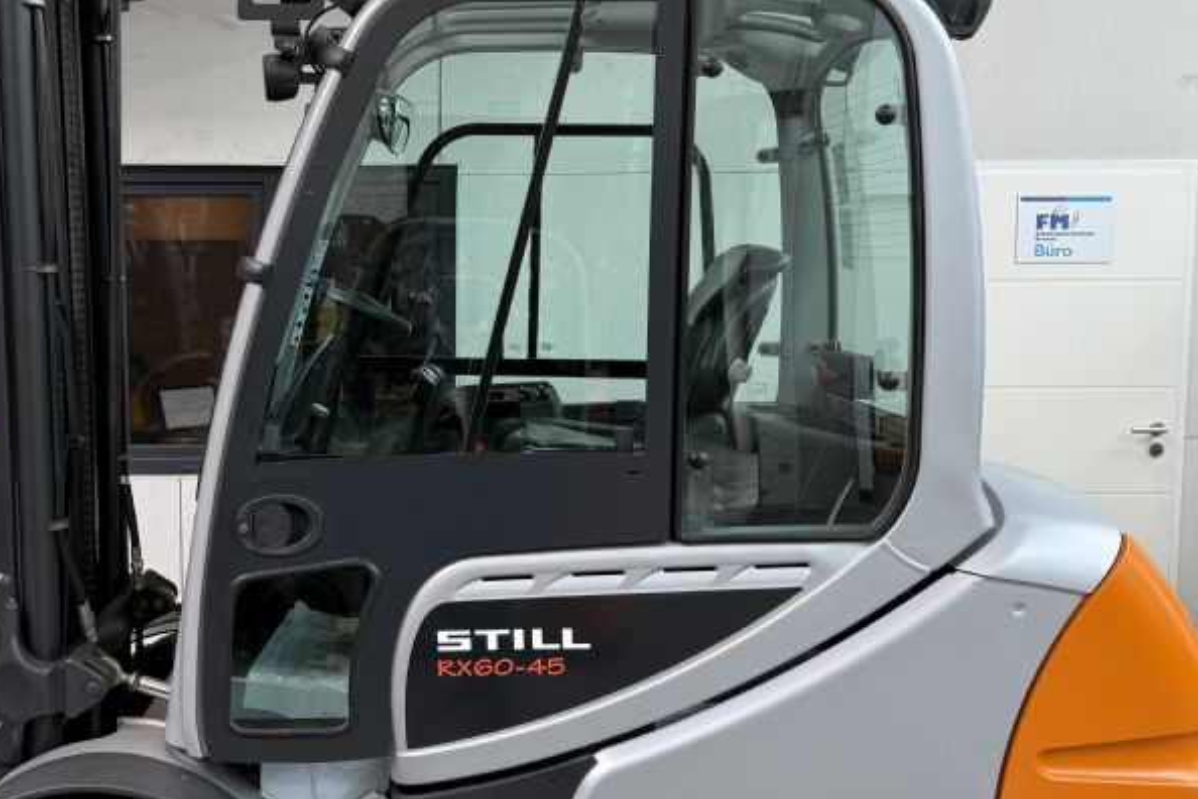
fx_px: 1431
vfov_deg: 31.2
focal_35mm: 43
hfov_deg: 44.7
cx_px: 391
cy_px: 385
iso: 50
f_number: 1.78
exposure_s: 1/100
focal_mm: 6.76
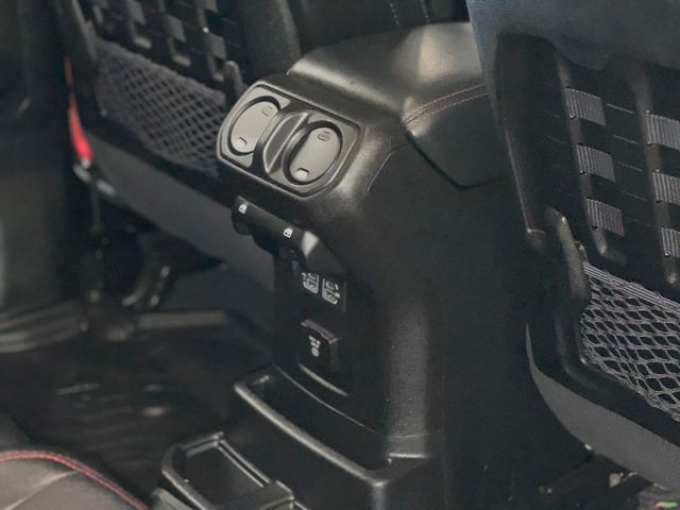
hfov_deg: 25.3
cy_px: 255
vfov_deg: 19.1
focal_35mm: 77
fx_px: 1513
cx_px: 340
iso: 1600
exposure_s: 1/34
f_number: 2.8
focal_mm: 9
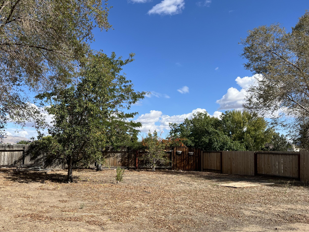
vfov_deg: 45.3
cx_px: 137
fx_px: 277
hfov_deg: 58.2
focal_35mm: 31
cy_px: 132
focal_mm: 5.1
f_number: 1.6
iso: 50
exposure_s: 1/3135
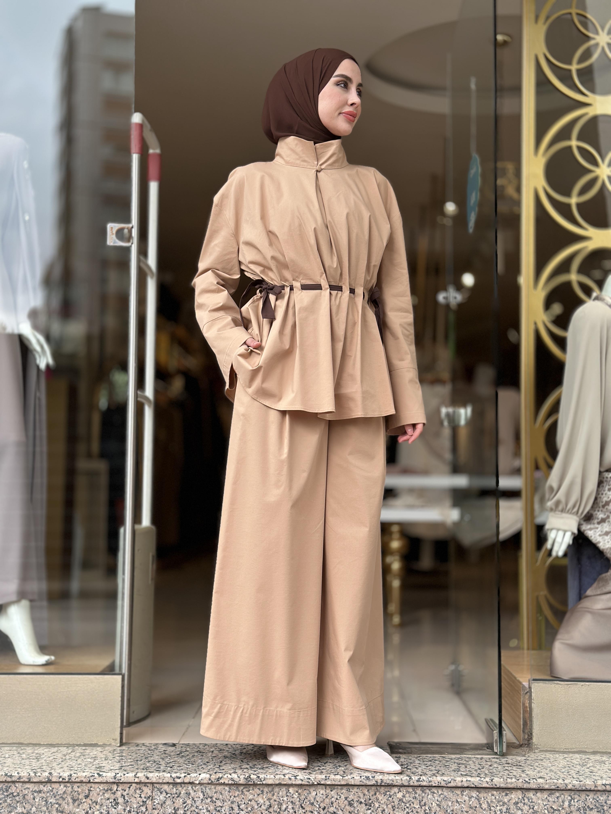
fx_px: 1130
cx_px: 306
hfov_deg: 30.3
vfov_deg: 39.7
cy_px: 407
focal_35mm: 48
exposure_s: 1/919
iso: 80
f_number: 1.78
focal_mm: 6.86
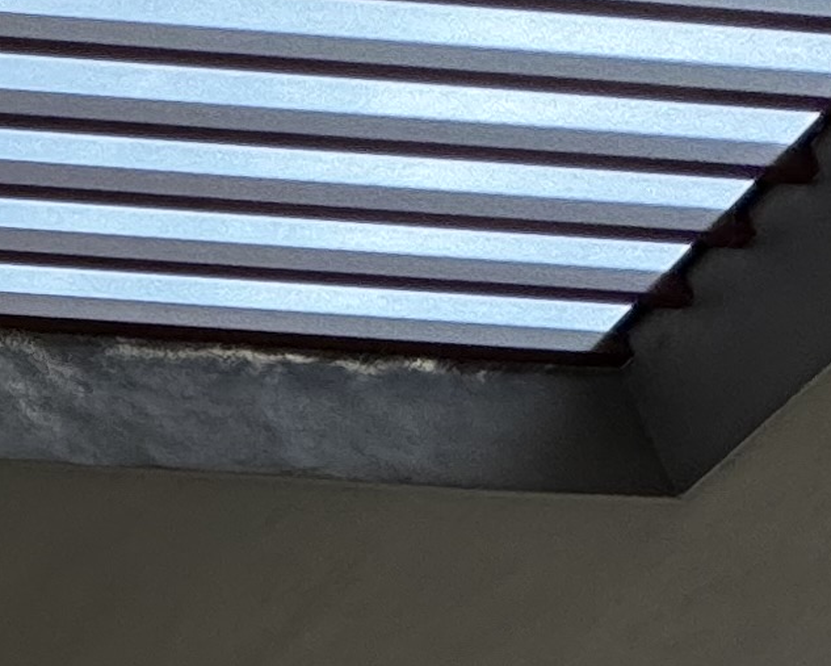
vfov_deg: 12.0
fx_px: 2141
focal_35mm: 87
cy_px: 1835
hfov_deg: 13.4
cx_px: -1335
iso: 40
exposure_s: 1/849
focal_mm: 2.22
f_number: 2.2
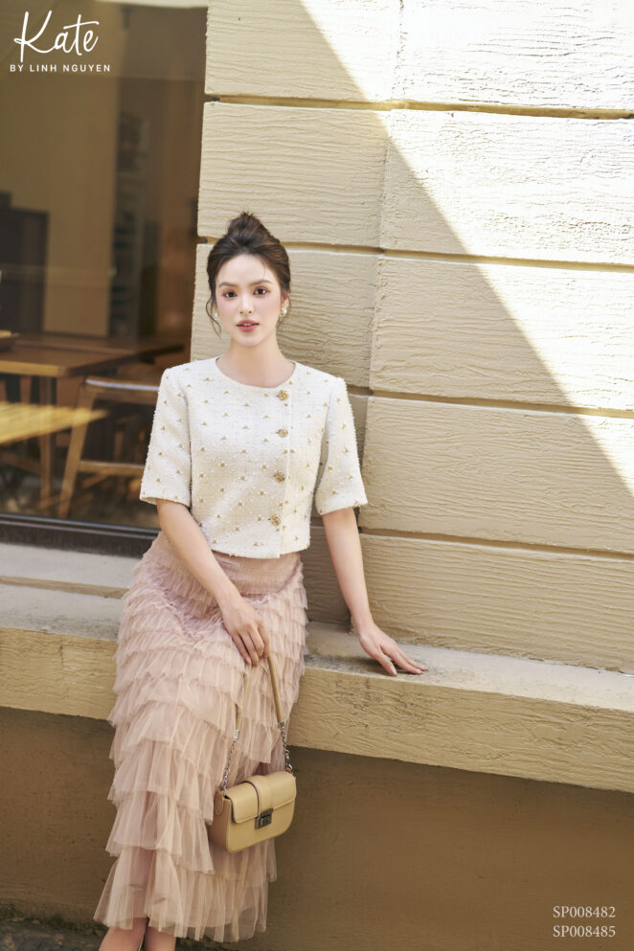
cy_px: 476
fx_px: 1321
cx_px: 317
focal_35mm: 50
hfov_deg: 27.0
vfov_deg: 39.6
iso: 400
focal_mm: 50
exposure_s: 1/1600
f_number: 1.4
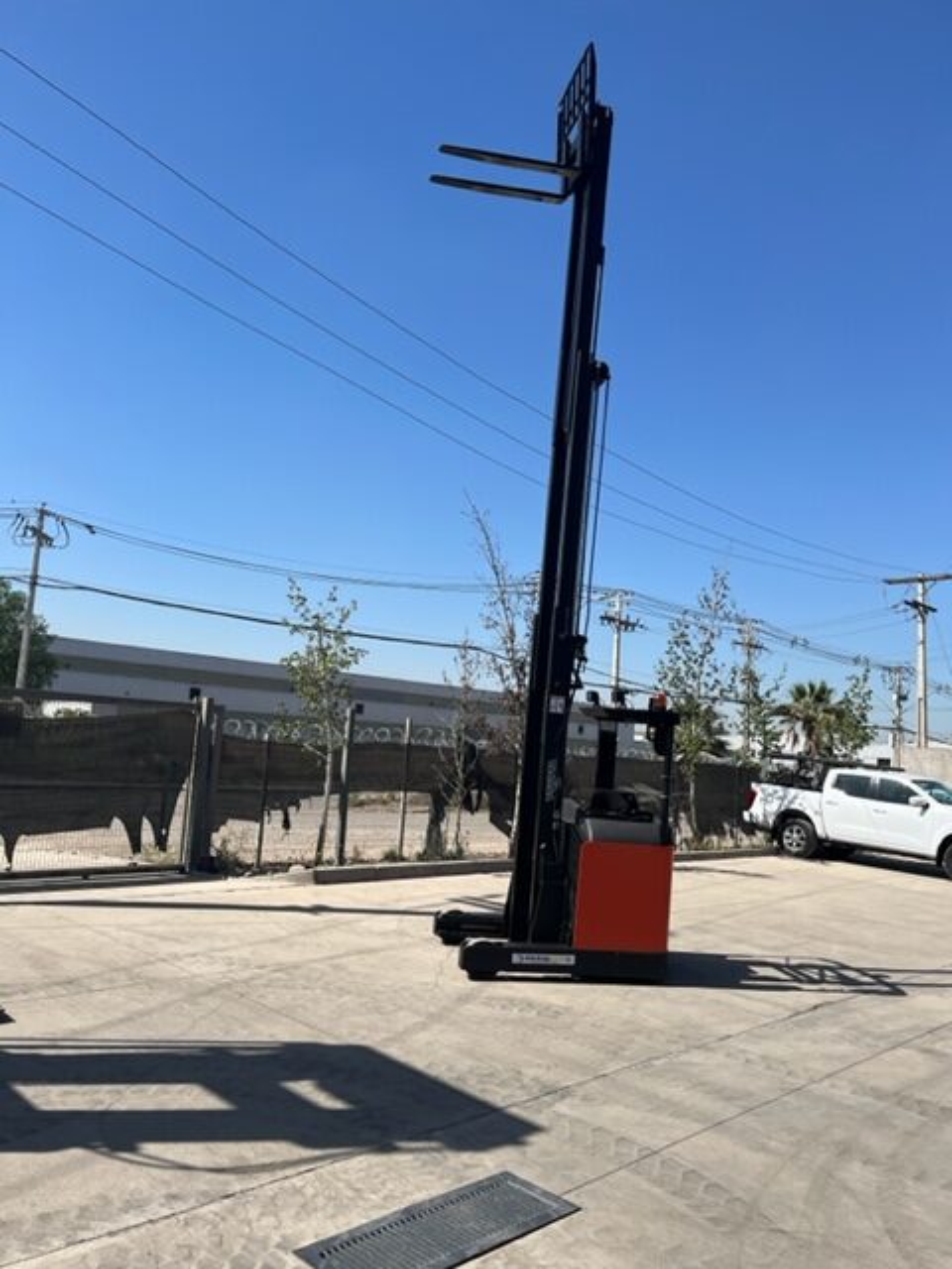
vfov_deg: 67.3
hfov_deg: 53.1
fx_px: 953
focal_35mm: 26
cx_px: 476
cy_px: 634
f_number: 1.6
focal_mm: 5.1
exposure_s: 1/4149
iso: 50
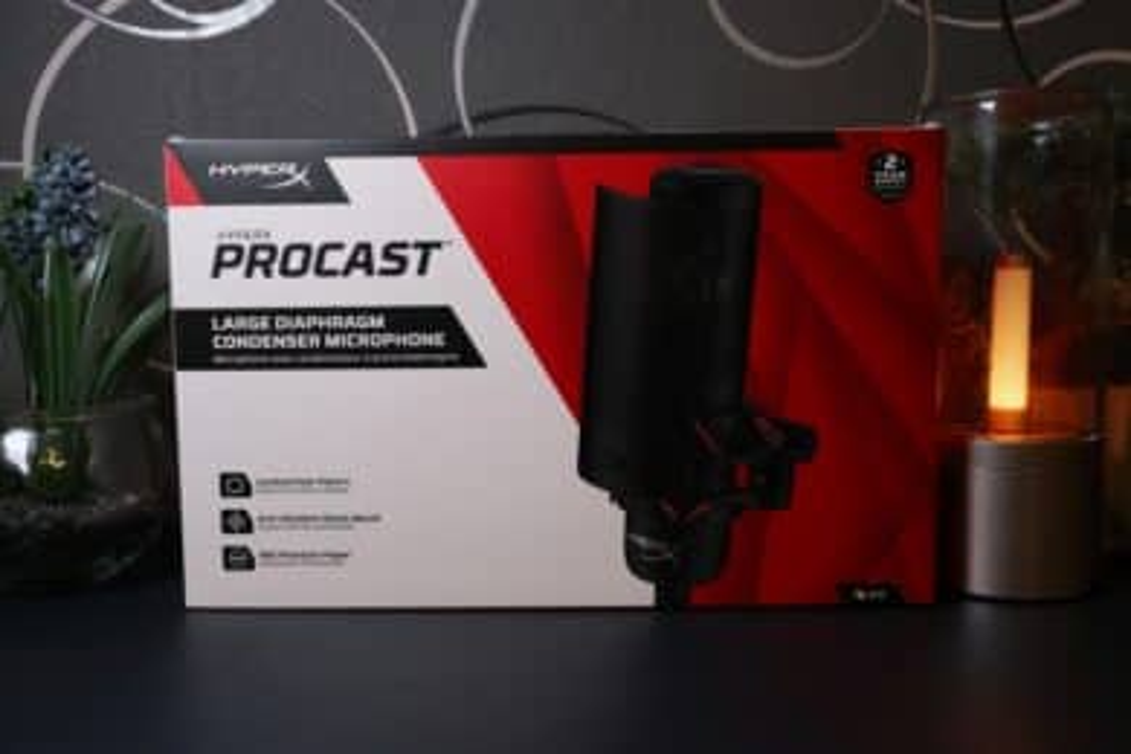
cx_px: 566
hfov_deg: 58.7
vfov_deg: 41.1
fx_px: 1005
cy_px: 377
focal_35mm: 32
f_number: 8
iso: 640
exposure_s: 1/30
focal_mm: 21.3
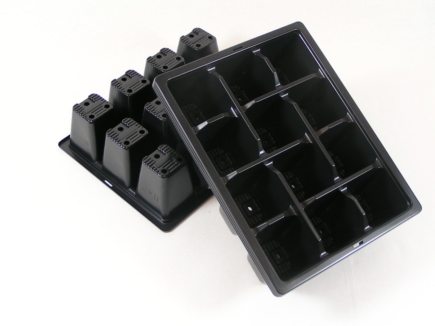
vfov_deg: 29.7
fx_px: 616
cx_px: 218
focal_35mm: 49
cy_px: 163
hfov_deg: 38.9
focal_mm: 7.6
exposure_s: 1/60
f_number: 2.9
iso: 50
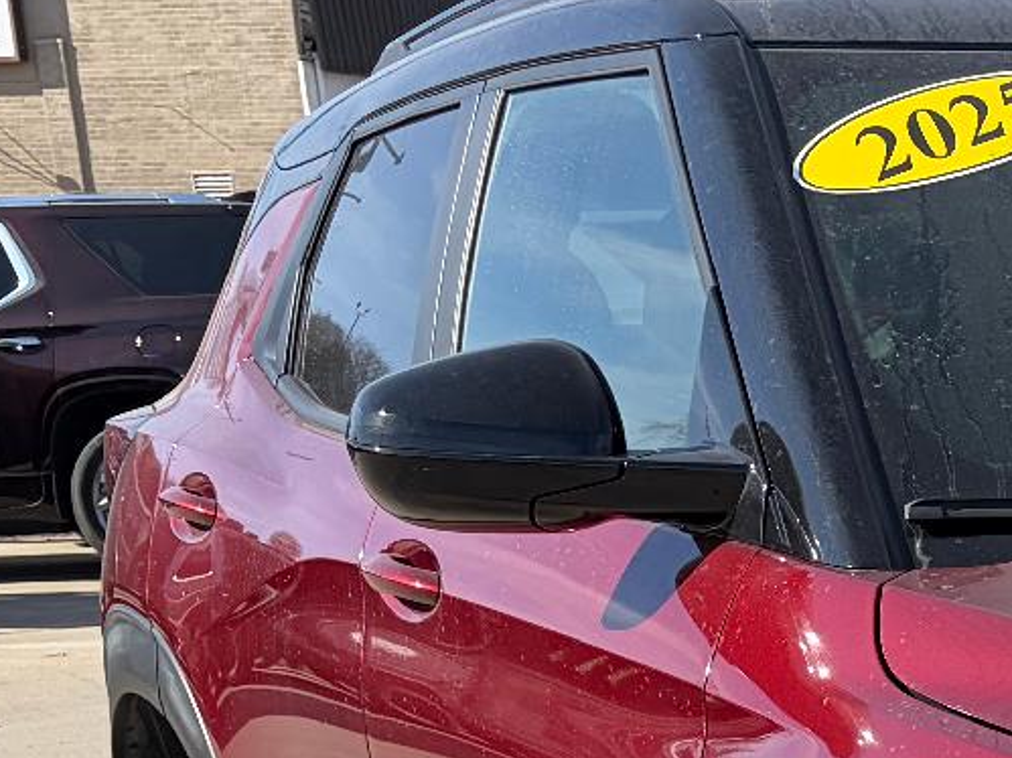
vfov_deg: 13.6
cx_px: 1566
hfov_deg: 17.5
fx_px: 2923
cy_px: 1248
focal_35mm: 100
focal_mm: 5.96
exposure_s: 1/2538
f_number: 1.6
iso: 50
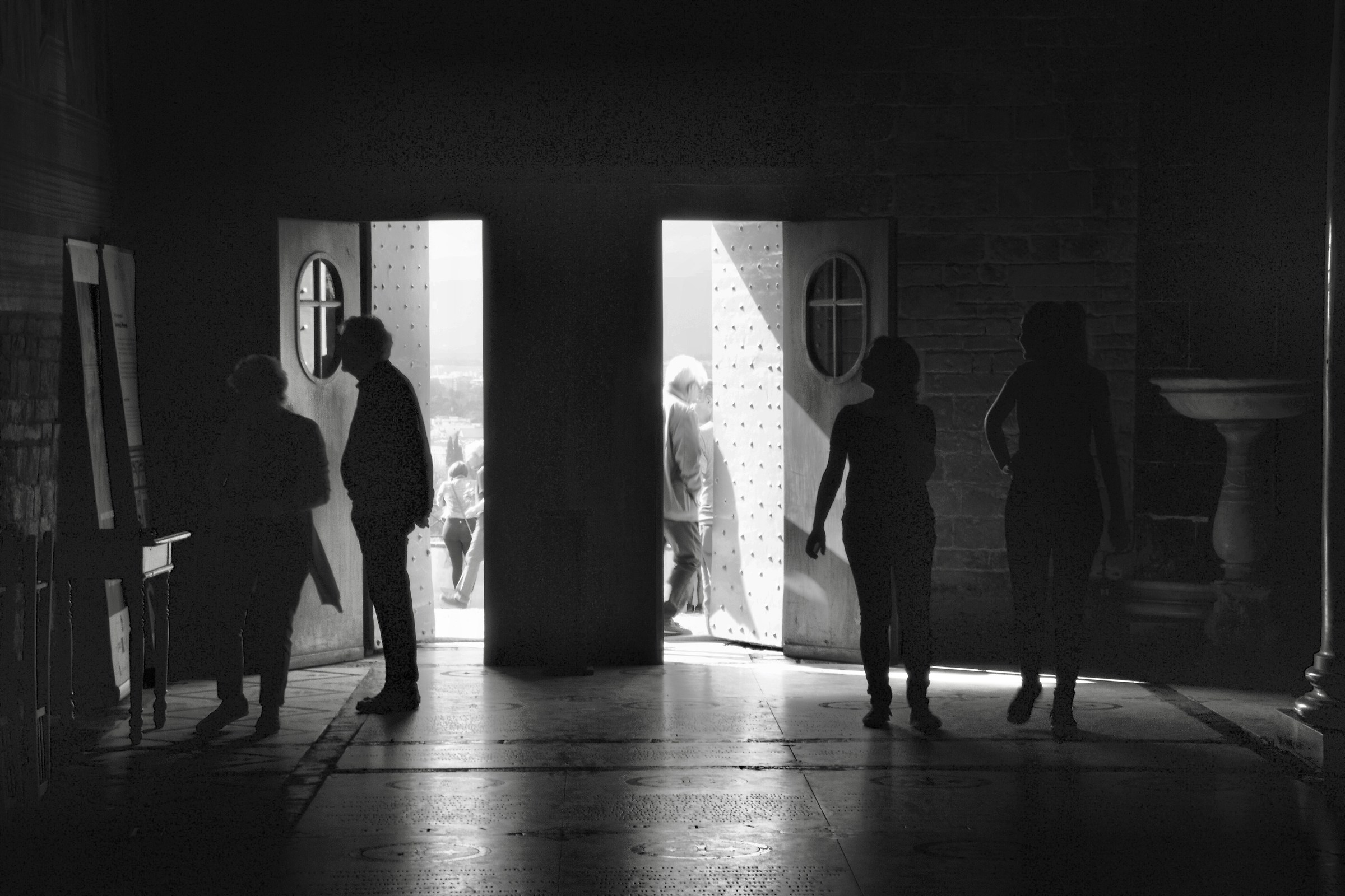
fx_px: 3698
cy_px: 448
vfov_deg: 13.8
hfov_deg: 20.6
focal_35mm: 99
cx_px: 672
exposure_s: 1/30
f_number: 32
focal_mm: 66
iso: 1000
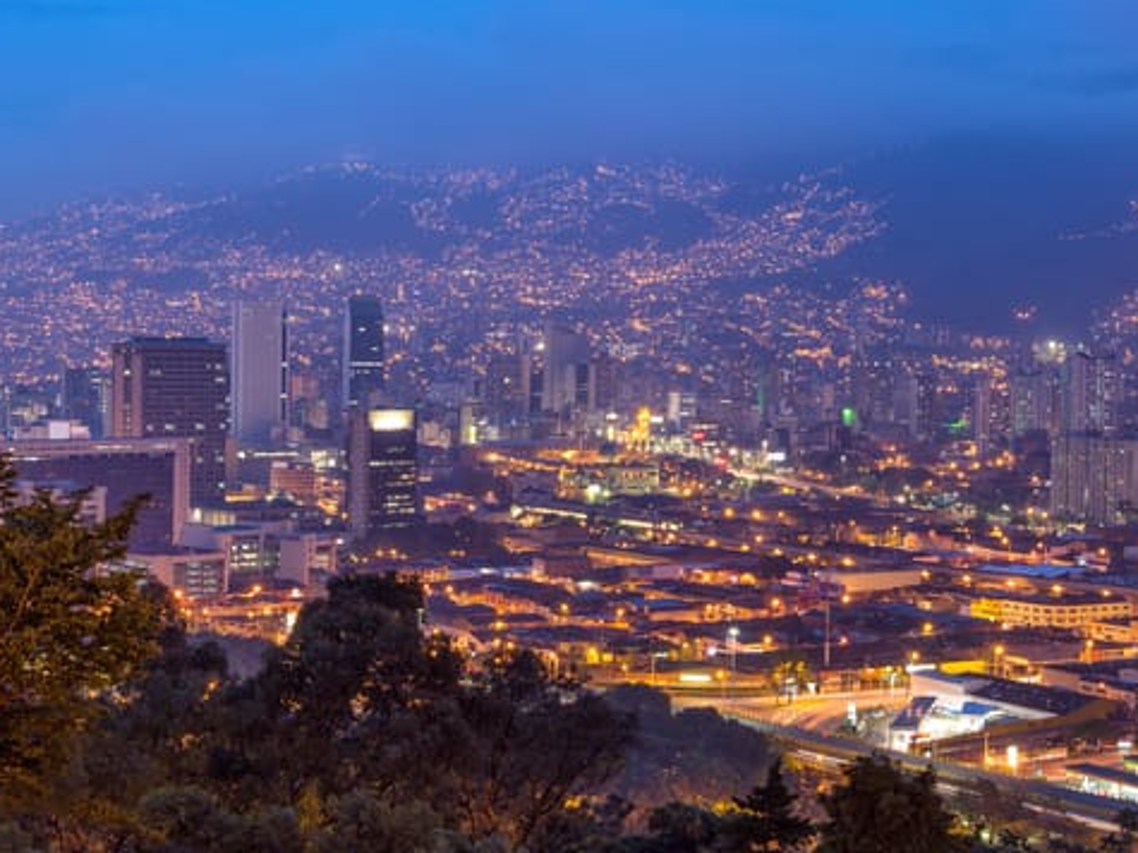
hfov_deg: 28.4
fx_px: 2235
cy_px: 377
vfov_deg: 21.6
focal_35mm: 68
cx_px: 774
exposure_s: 4
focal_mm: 48
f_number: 8
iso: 200
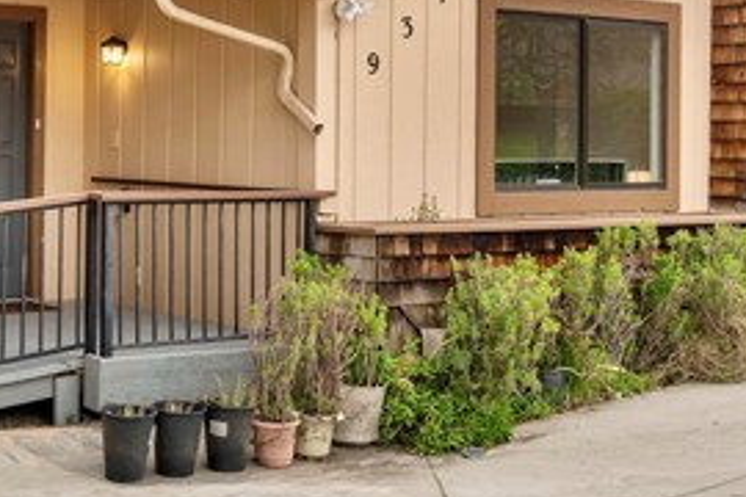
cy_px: 130
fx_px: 1471
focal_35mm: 71
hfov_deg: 27.9
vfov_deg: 19.1
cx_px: 152
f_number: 9
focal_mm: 30
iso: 200
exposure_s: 1/40
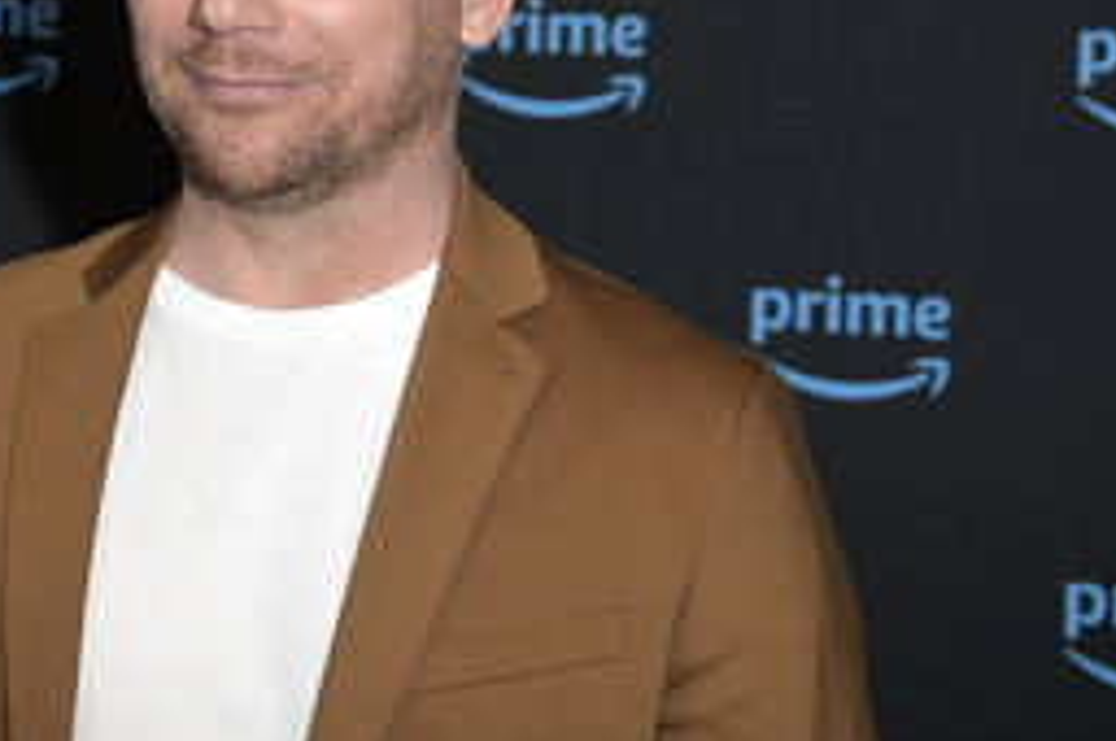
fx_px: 3003
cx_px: 364
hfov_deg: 21.0
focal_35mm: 97
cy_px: 227
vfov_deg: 14.0
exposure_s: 1/250
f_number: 5.6
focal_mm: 55
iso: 800
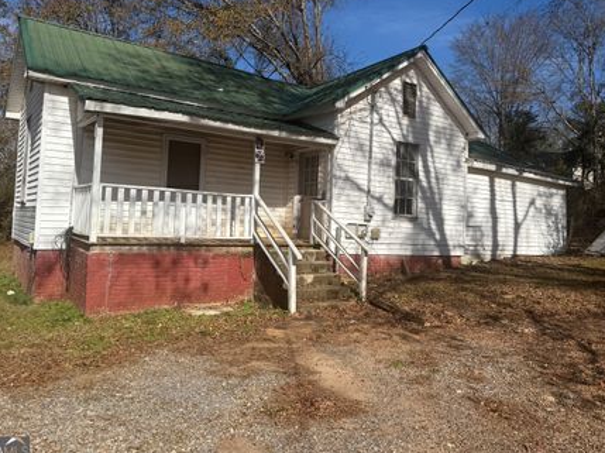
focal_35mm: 28
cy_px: 198
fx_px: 489
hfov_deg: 63.5
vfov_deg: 49.6
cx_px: 303
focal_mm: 6.76
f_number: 1.78
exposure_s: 1/7353
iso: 80
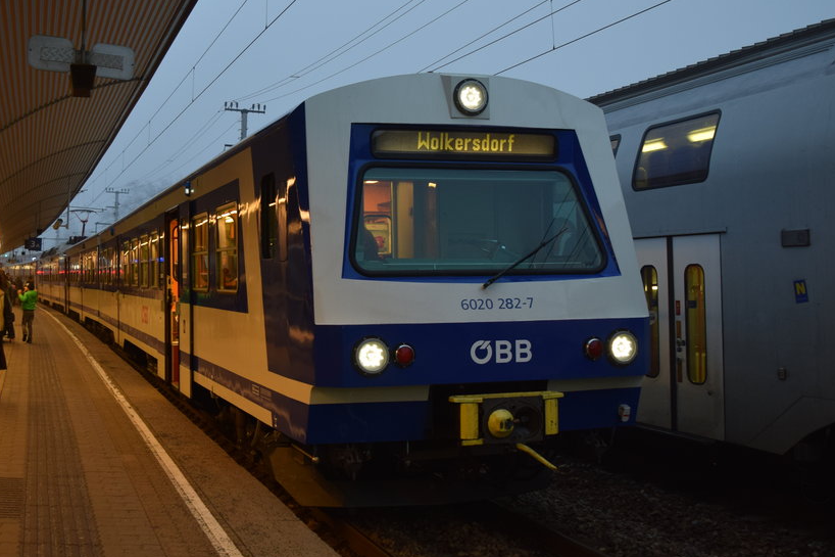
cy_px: 251
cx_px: 293
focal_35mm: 44
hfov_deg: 44.0
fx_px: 1020
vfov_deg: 30.5
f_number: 4
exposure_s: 1/60
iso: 400
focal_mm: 20
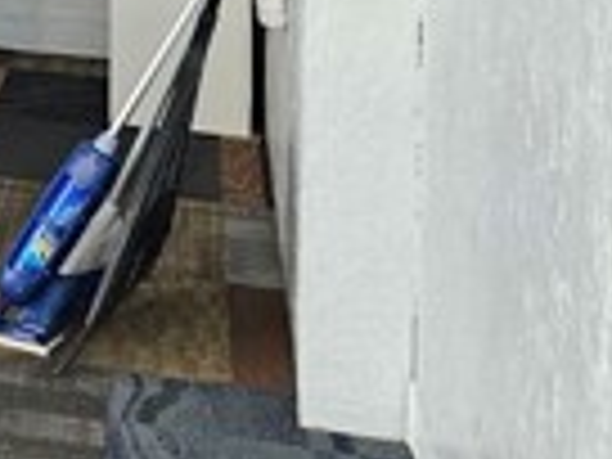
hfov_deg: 15.4
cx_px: -526
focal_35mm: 108
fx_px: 1909
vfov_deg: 12.8
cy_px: -288
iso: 1250
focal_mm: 6.3
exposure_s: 1/24
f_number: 1.7
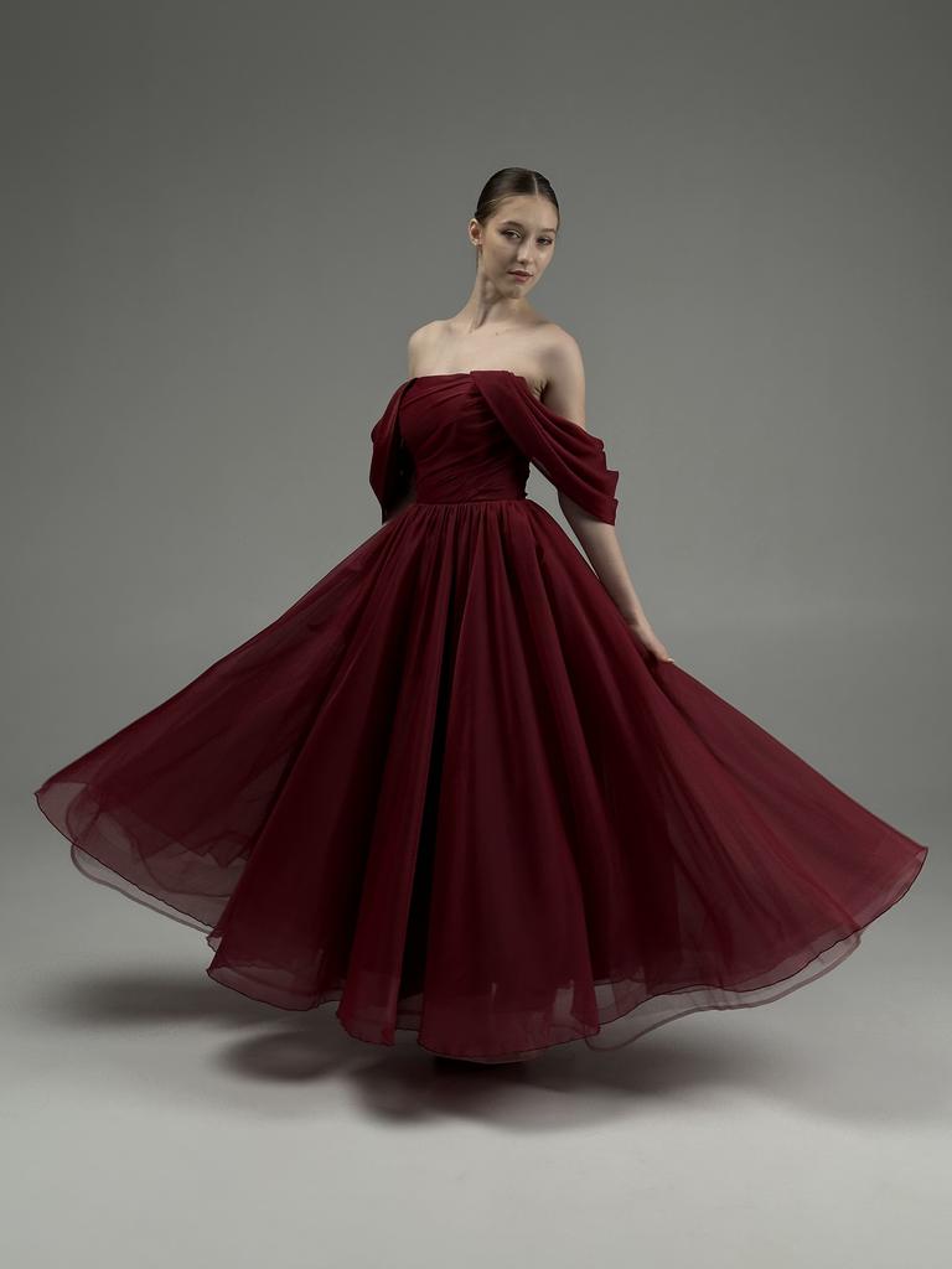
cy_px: 634
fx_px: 1760
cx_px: 476
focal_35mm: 48
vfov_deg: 39.7
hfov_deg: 30.3
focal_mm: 6.86
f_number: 1.78
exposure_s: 1/355
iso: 64
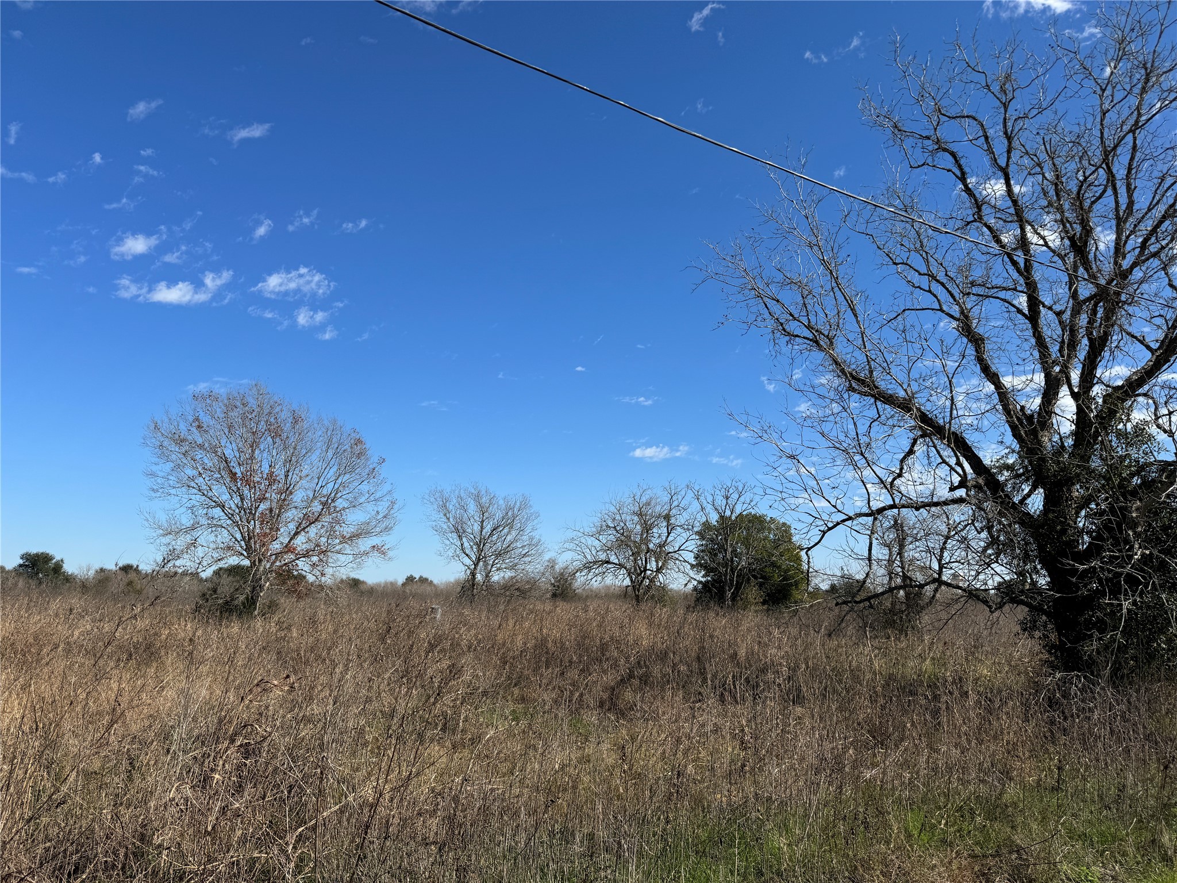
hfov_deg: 71.6
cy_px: 442
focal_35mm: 24
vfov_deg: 56.8
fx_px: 816
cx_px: 588
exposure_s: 1/5814
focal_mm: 6.86
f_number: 1.78
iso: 80
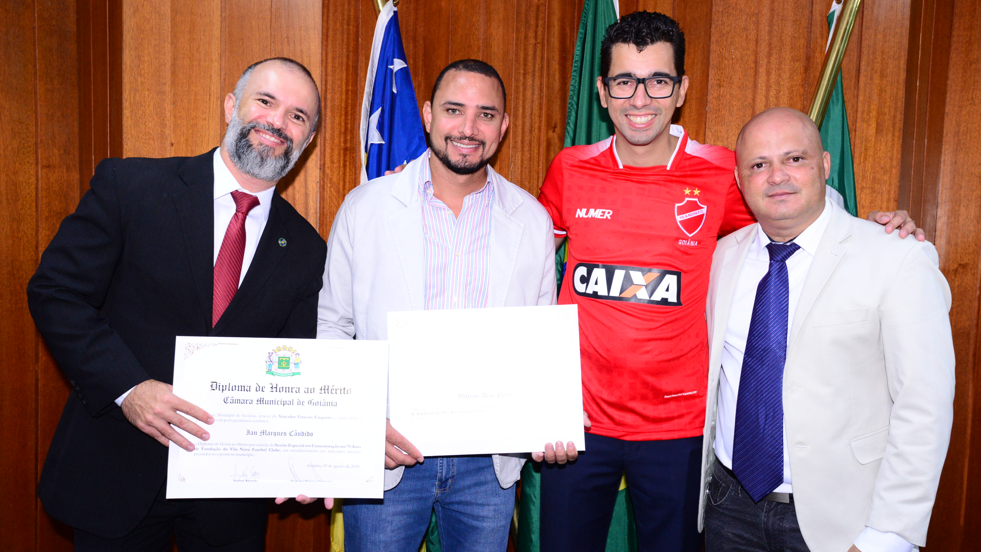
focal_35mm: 32
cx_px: 488
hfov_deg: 61.0
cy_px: 279
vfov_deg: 36.7
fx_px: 832
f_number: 7.1
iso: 2500
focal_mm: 30
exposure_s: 1/60
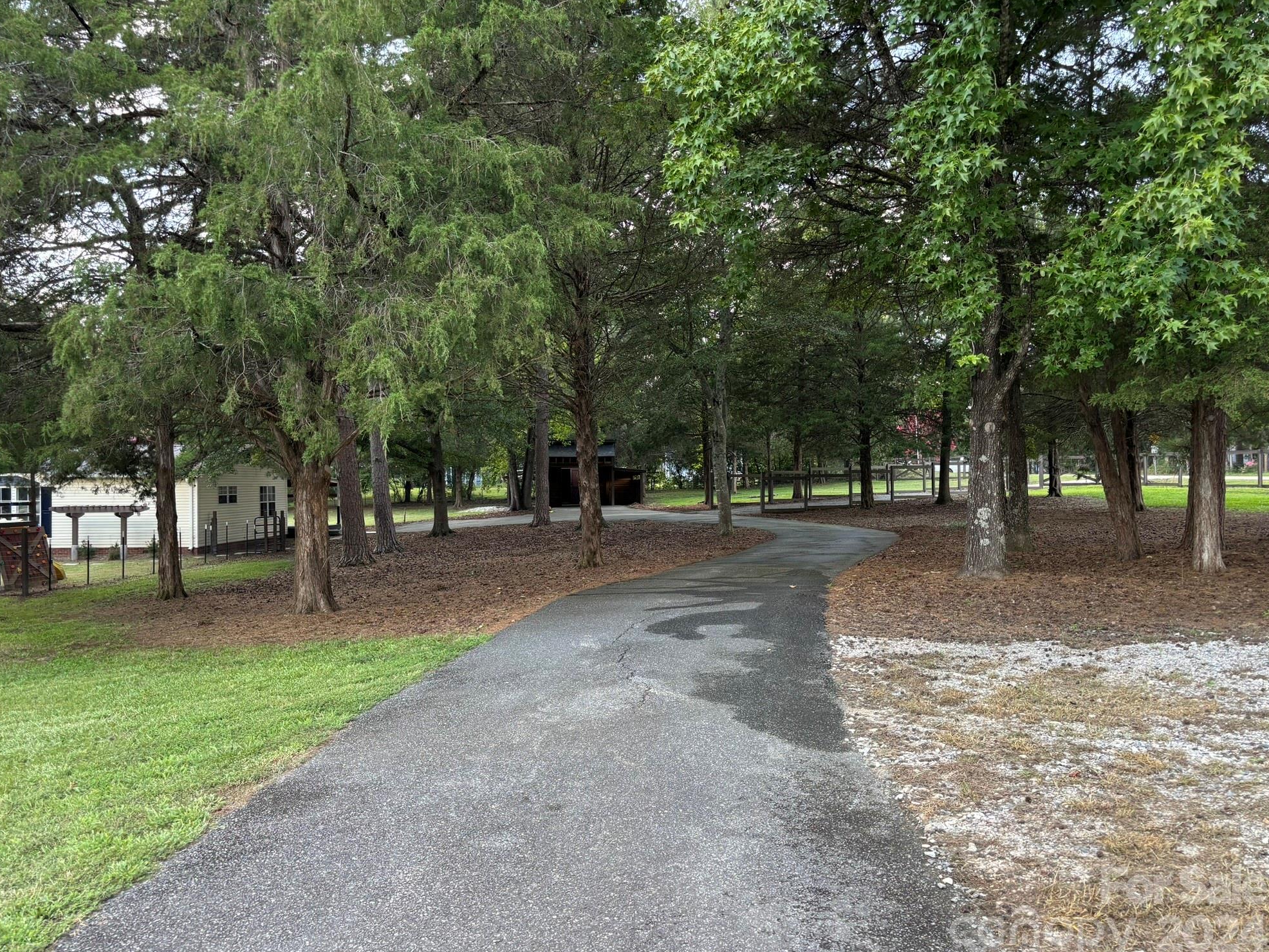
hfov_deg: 65.3
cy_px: 493
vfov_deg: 51.3
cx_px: 654
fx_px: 990
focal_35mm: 27
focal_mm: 5.96
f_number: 1.6
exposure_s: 1/131
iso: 32
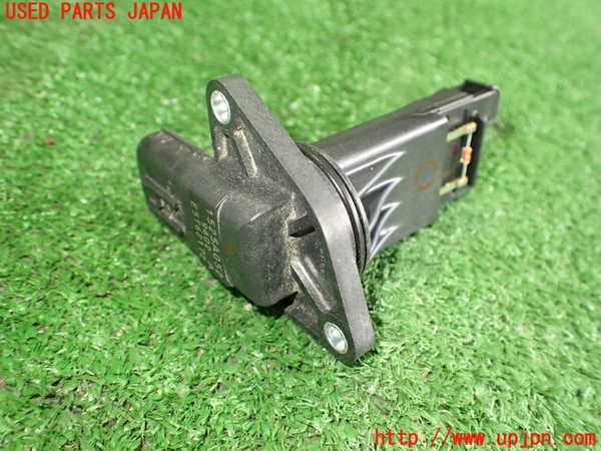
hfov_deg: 60.0
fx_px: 521
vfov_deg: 46.8
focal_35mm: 30
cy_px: 226
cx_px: 300
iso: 800
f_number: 2.3
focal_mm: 5.4
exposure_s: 1/100
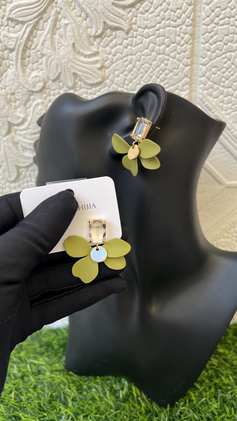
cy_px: 210
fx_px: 324
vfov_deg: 66.1
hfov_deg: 40.2
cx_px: 121
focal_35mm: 29
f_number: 1.5
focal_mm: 5.7
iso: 50
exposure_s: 1/121
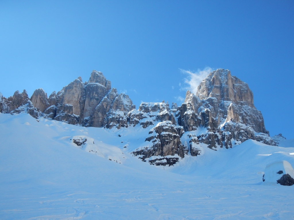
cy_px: 110
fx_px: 331
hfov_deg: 47.9
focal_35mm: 39
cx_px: 147
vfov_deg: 36.8
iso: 125
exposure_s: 1/800
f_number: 4
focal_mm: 7
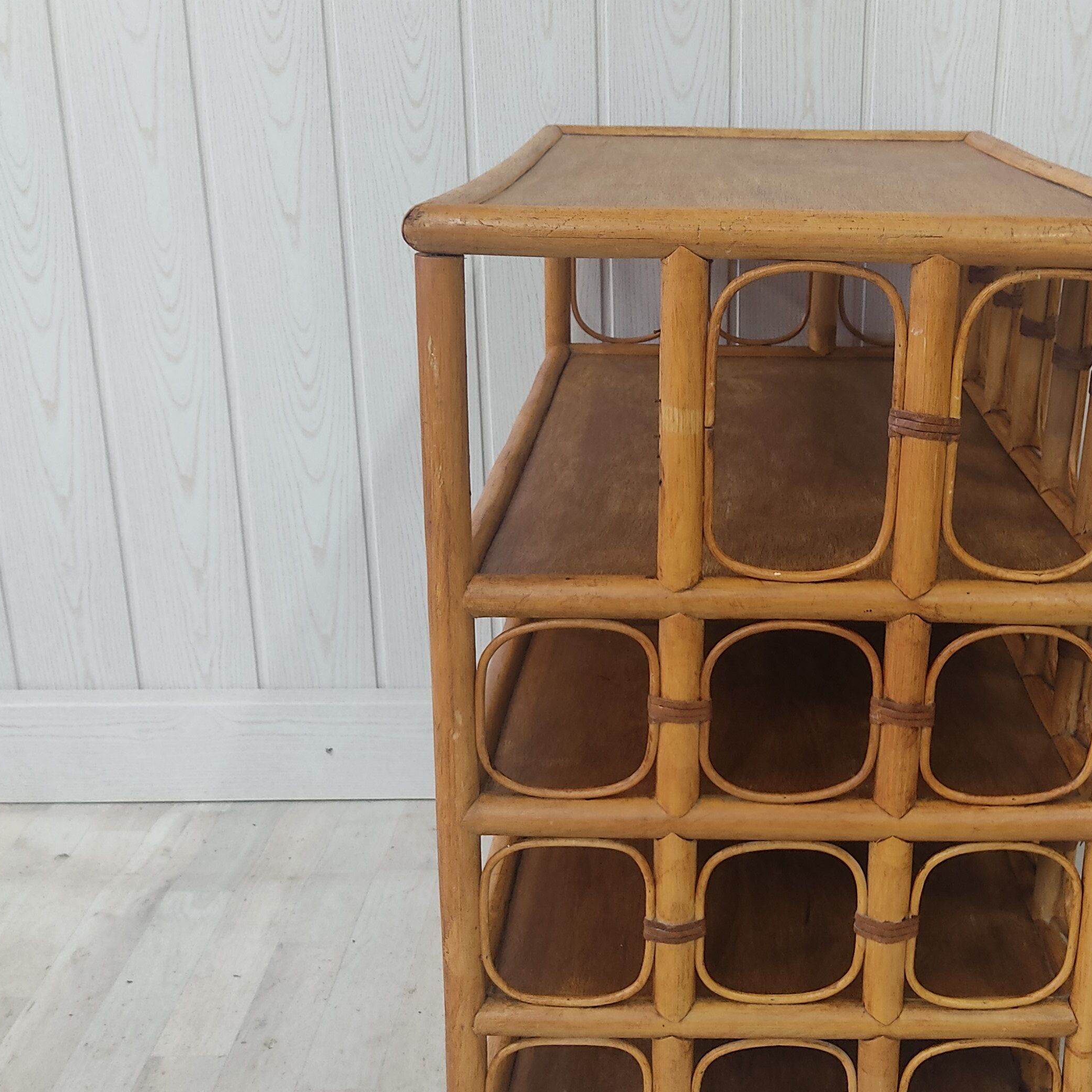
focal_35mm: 44
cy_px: 600
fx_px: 1570
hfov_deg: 37.9
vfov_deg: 38.3
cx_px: 730
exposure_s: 1/33
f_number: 1.79
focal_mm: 4.74
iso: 456
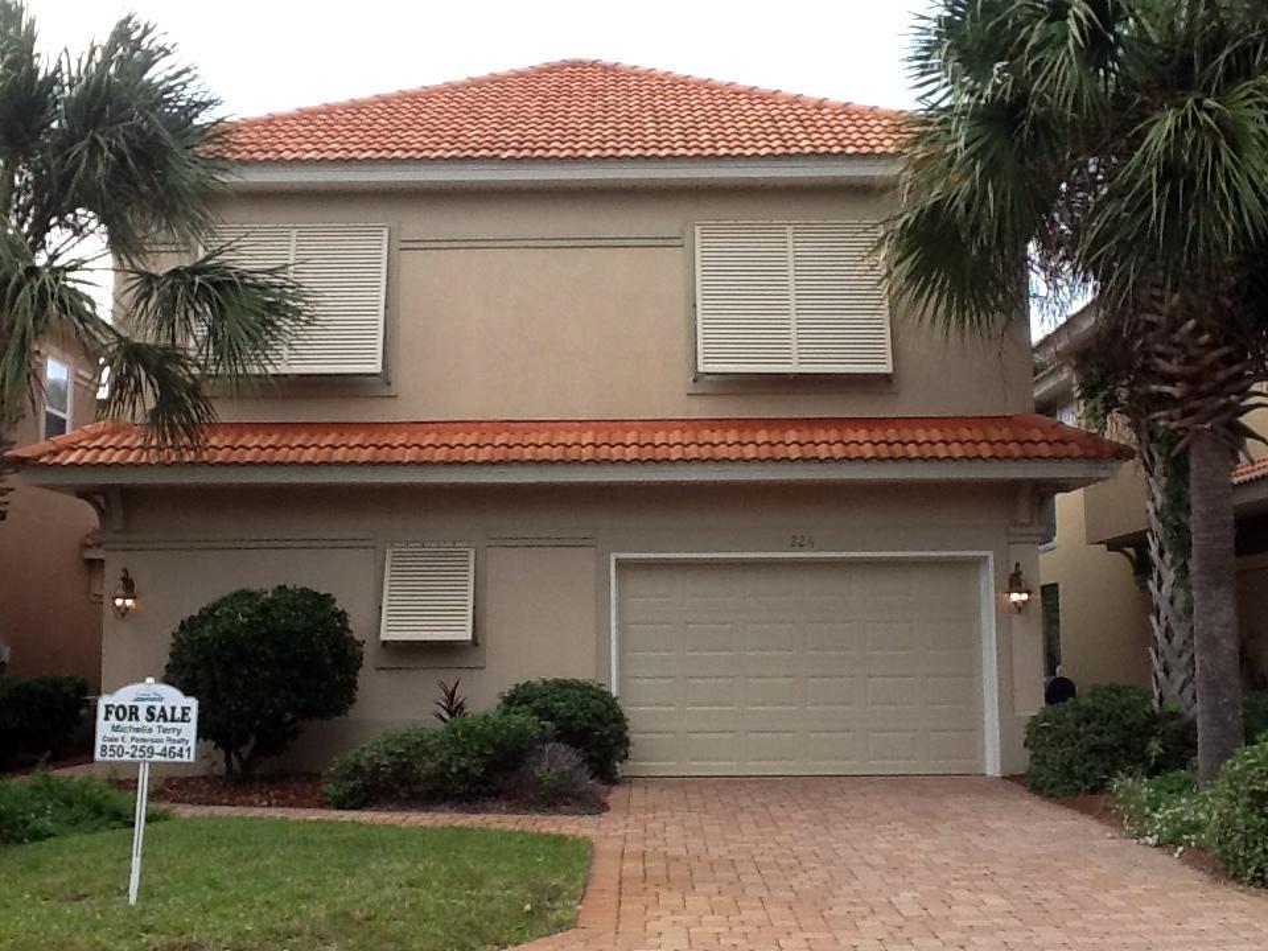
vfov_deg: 32.9
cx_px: 634
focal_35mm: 44
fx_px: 1612
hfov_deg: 42.9
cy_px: 476
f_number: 2.4
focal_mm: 2.03
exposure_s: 1/557
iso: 40
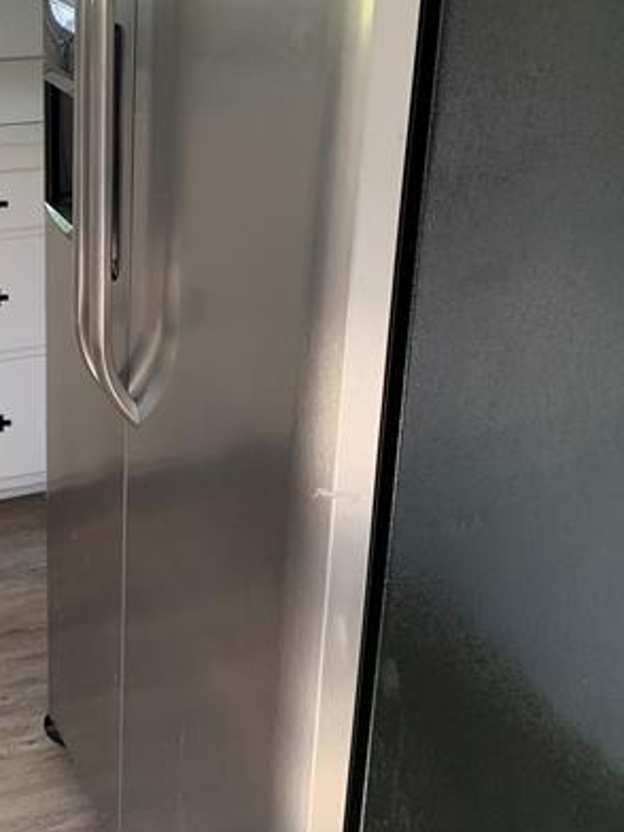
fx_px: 1226
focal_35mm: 51
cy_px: 233
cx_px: 81
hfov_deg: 27.7
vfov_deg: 36.8
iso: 100
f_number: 1.8
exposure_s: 1/97
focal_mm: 4.25
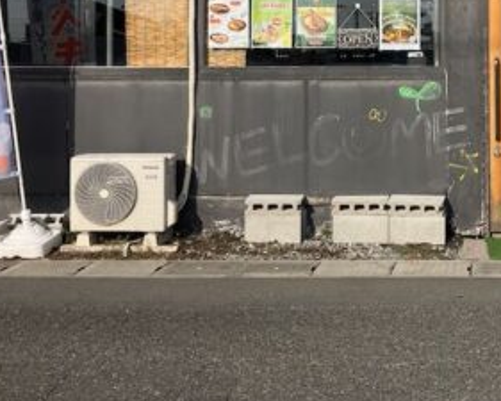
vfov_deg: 21.9
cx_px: 460
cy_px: 29
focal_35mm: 68
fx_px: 1009
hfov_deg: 26.8
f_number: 1.8
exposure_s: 1/2208
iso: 32
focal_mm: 3.99
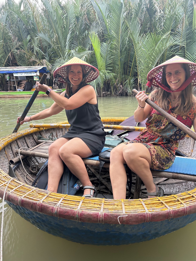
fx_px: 196
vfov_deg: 67.3
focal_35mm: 26
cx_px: 98
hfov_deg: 53.1
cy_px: 130
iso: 40
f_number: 1.5
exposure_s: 1/173
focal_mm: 5.7
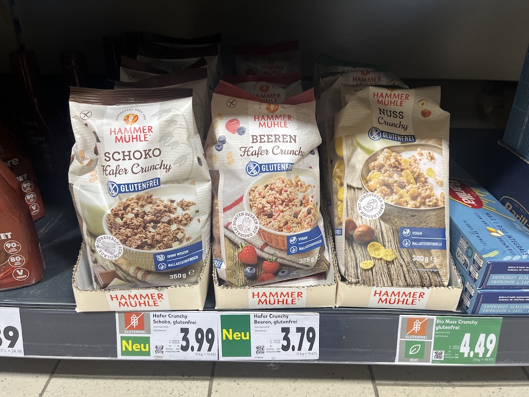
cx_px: 264
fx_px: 397
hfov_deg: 67.3
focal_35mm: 26
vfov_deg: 53.1
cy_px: 198
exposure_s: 1/115
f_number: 1.6
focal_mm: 5.1
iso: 125
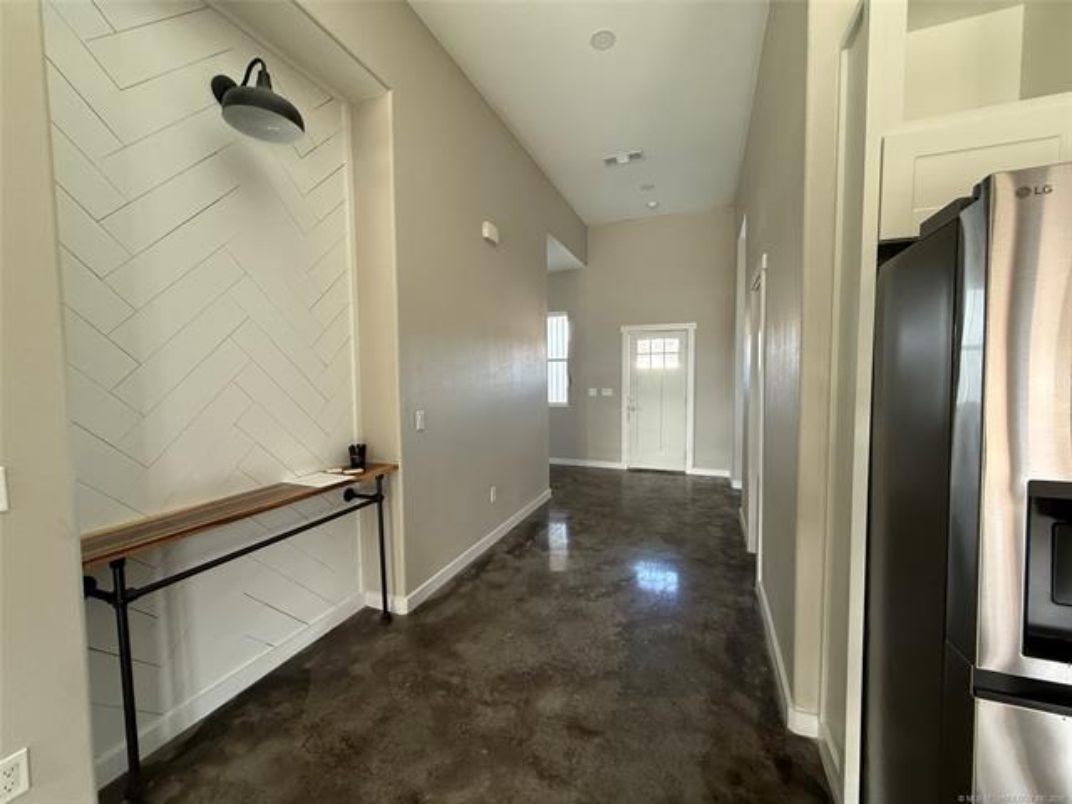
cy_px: 402
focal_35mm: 14
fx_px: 434
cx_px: 536
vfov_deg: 85.7
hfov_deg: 102.1
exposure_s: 1/99
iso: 320
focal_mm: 2.22
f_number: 2.2
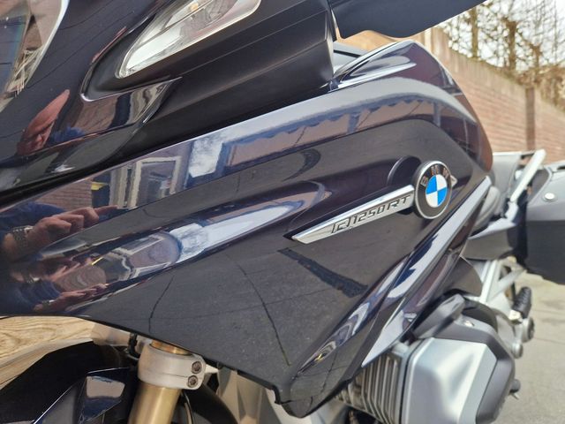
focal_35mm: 23
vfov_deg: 58.9
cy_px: 212
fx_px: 375
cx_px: 282
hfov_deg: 73.9
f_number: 1.8
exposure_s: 1/100
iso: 200
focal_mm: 5.4
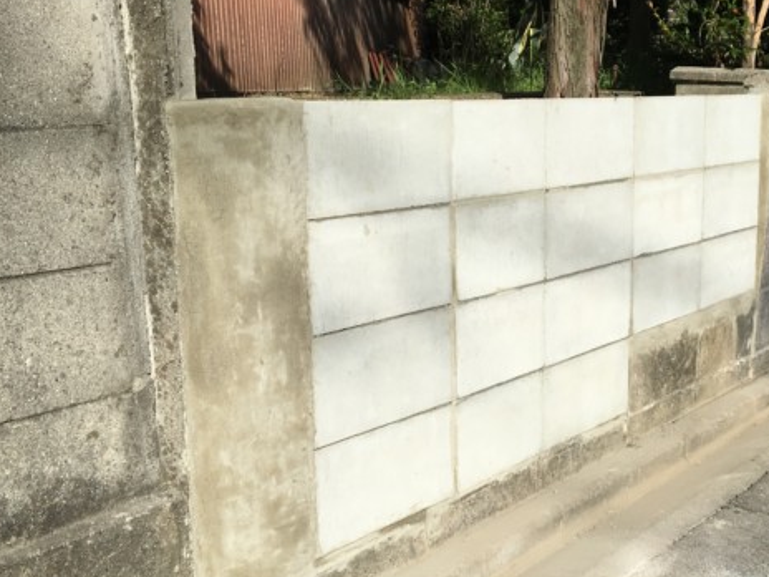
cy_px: 320
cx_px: 489
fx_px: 1111
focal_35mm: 50
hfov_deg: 37.9
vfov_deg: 29.1
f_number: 2.2
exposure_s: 1/2747
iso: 25
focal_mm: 4.15
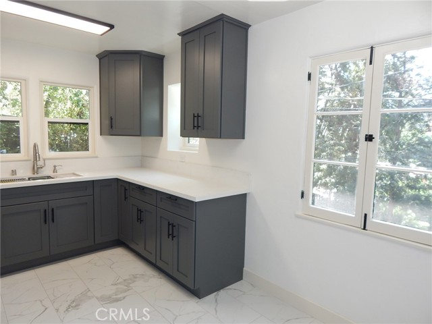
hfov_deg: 76.4
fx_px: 275
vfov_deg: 61.1
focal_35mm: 22
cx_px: 216
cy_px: 162
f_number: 3
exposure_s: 1/40
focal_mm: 4
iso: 125
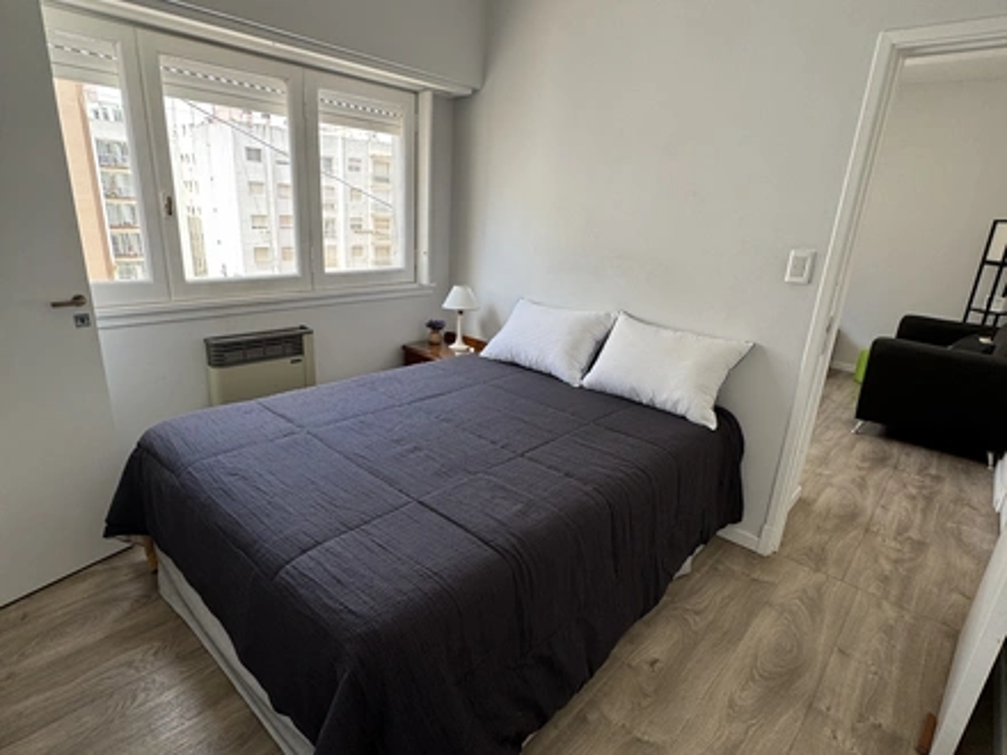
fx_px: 407
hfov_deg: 102.1
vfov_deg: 85.7
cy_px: 378
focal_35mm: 14
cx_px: 504
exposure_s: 1/131
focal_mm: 2.22
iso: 40
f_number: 2.2
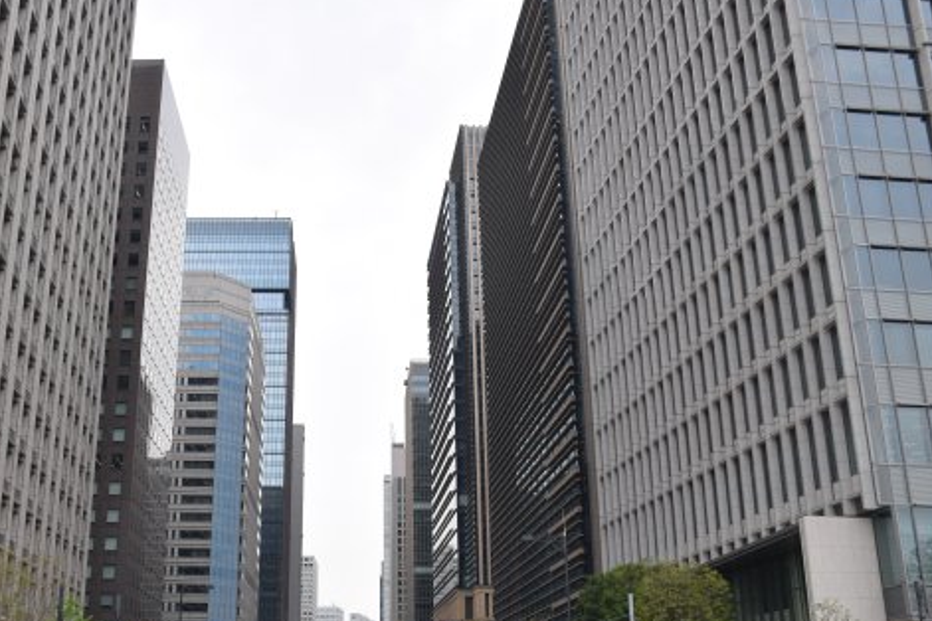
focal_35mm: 39
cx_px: 334
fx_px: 1010
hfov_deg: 48.9
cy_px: 390
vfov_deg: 34.0
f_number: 9
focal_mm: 20
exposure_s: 1/320
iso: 200
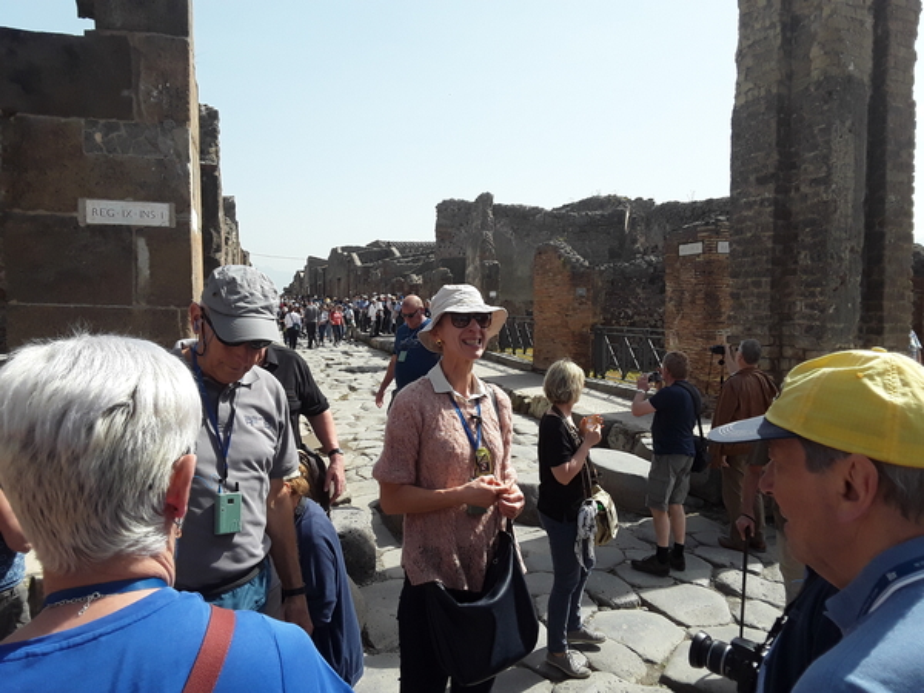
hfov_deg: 65.3
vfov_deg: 51.4
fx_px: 721
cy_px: 346
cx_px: 462
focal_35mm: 27
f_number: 1.9
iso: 40
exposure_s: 1/1309
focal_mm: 2.91
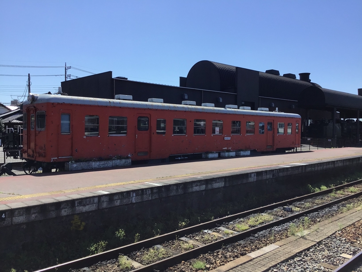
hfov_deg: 58.4
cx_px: 181
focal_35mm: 31
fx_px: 324
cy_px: 136
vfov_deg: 45.4
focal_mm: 3.3
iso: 25
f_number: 2.4
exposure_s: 1/1567
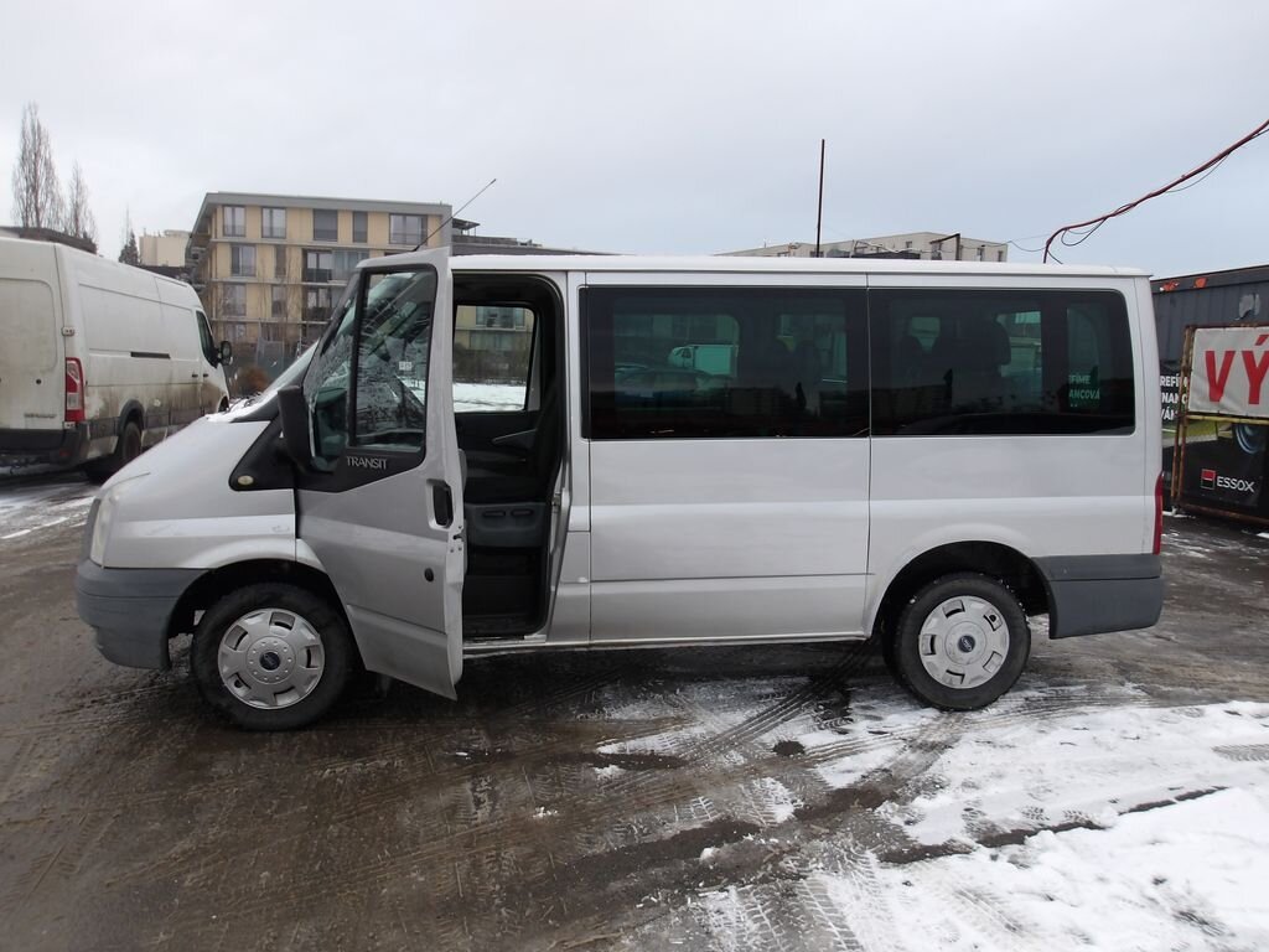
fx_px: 990
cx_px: 634
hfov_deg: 65.3
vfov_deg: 51.4
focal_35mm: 27
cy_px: 476
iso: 100
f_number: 3
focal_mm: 4.9
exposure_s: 1/80
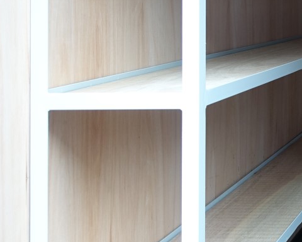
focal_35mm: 76
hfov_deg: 20.2
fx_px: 679
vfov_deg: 19.6
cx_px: 495
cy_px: 1
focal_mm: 8.8
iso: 125
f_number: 2.8
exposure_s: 1/30
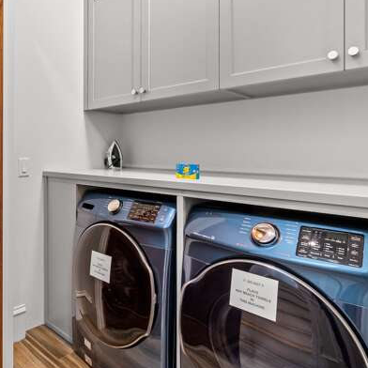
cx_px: 93
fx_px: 301
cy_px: 153
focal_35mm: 25
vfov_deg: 62.5
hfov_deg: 59.6
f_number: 8
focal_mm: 10
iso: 800
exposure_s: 1
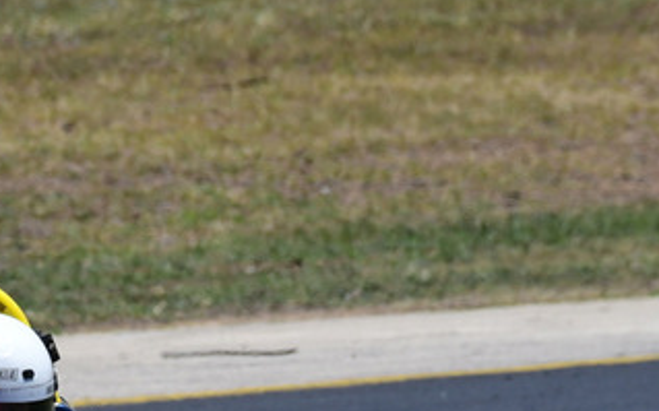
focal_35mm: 1573
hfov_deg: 1.3
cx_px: 101
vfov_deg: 0.8
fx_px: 28236
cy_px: 444
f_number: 11
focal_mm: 410
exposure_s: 1/640
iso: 320
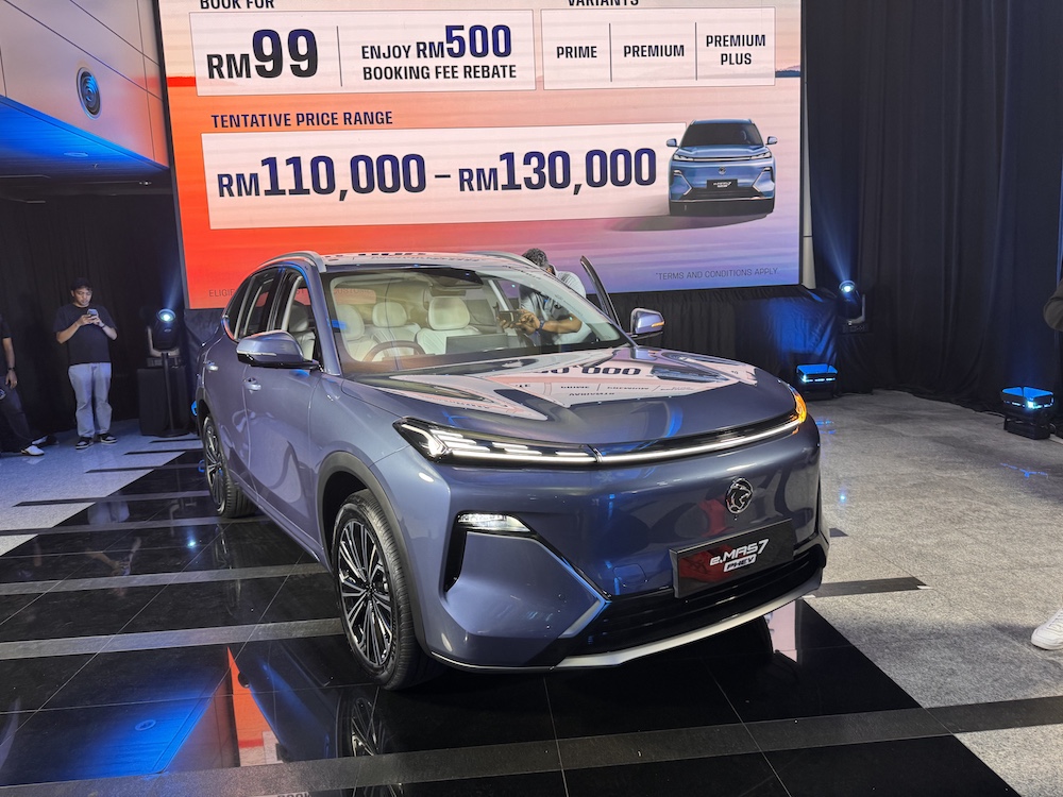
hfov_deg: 71.6
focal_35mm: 24
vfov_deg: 56.8
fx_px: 737
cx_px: 532
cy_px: 398
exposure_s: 1/96
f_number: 1.78
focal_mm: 6.76
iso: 125
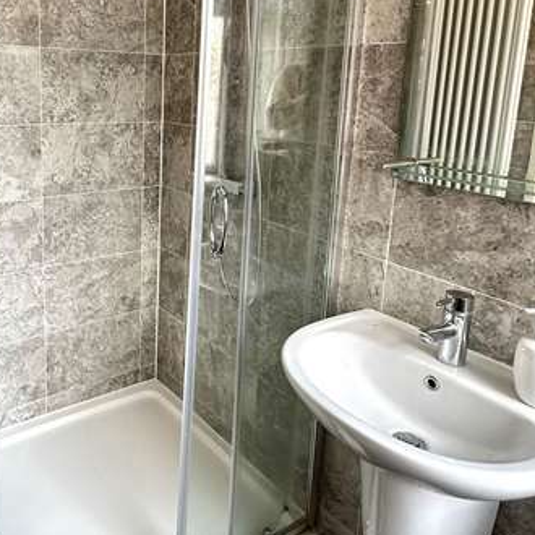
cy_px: 175
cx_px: 159
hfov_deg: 52.5
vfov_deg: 52.9
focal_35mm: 30
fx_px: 525
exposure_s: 1/100
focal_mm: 2.22
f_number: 2.2
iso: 250
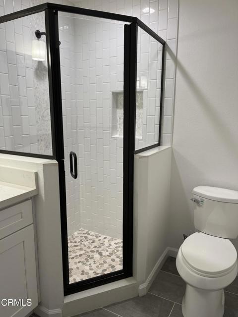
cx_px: 119
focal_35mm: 26
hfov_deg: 53.1
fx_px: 238
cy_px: 158
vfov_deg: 67.3
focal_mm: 5.1
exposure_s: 1/120
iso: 80
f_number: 1.6
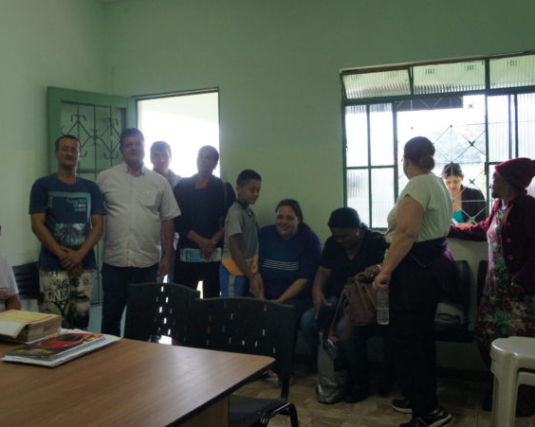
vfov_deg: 43.3
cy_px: 214
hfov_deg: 52.8
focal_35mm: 34
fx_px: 538
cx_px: 241
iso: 1600
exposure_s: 1/160
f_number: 4
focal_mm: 20
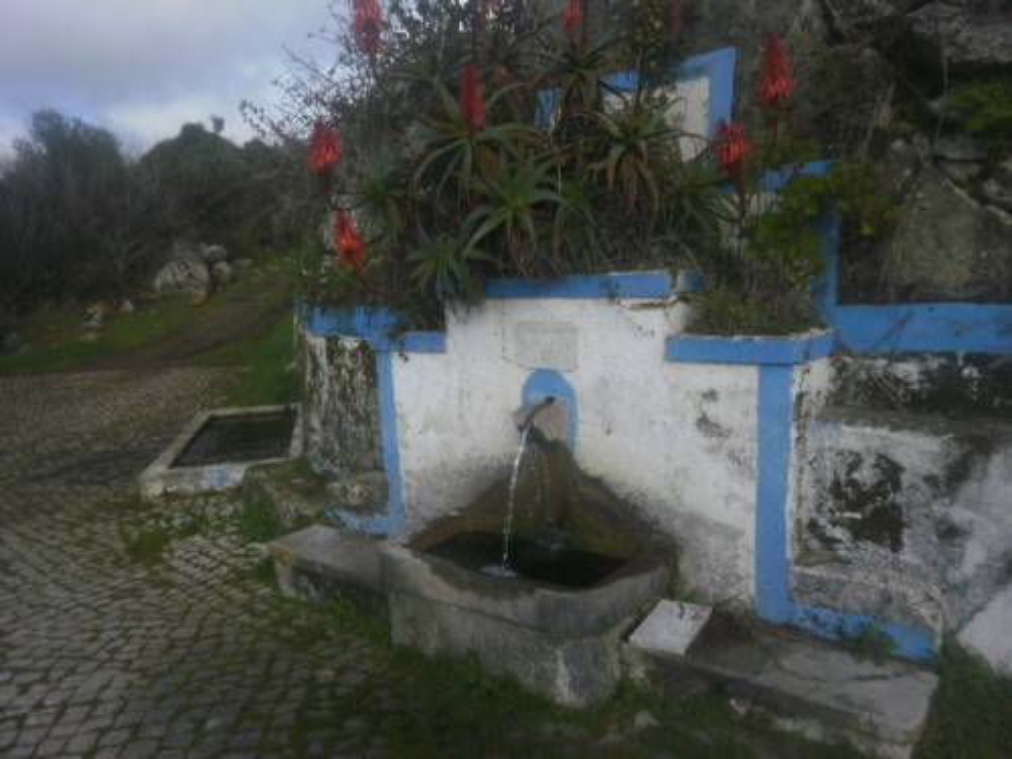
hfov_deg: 67.3
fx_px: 760
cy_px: 380
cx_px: 506
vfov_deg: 53.1
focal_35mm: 26
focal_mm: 4.65
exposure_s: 1/160
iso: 100
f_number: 7.8
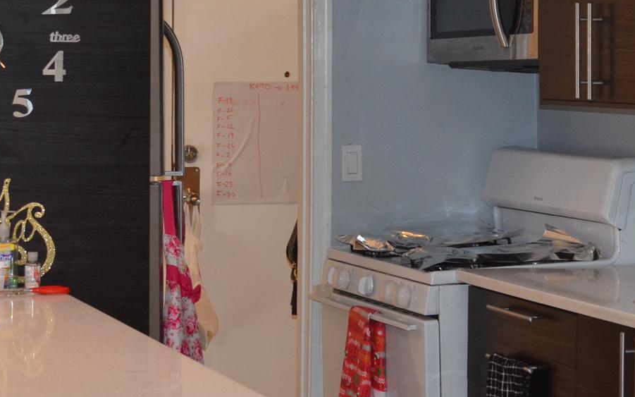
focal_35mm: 111
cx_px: 182
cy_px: 92
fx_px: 1921
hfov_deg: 18.7
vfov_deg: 11.8
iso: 720
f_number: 4.8
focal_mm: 32
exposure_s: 1/60
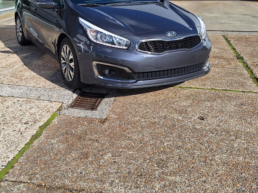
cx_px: 93
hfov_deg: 47.3
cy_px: 37
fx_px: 291
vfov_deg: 35.6
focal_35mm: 39
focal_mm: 5.54
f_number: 1.8
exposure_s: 1/3247
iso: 40
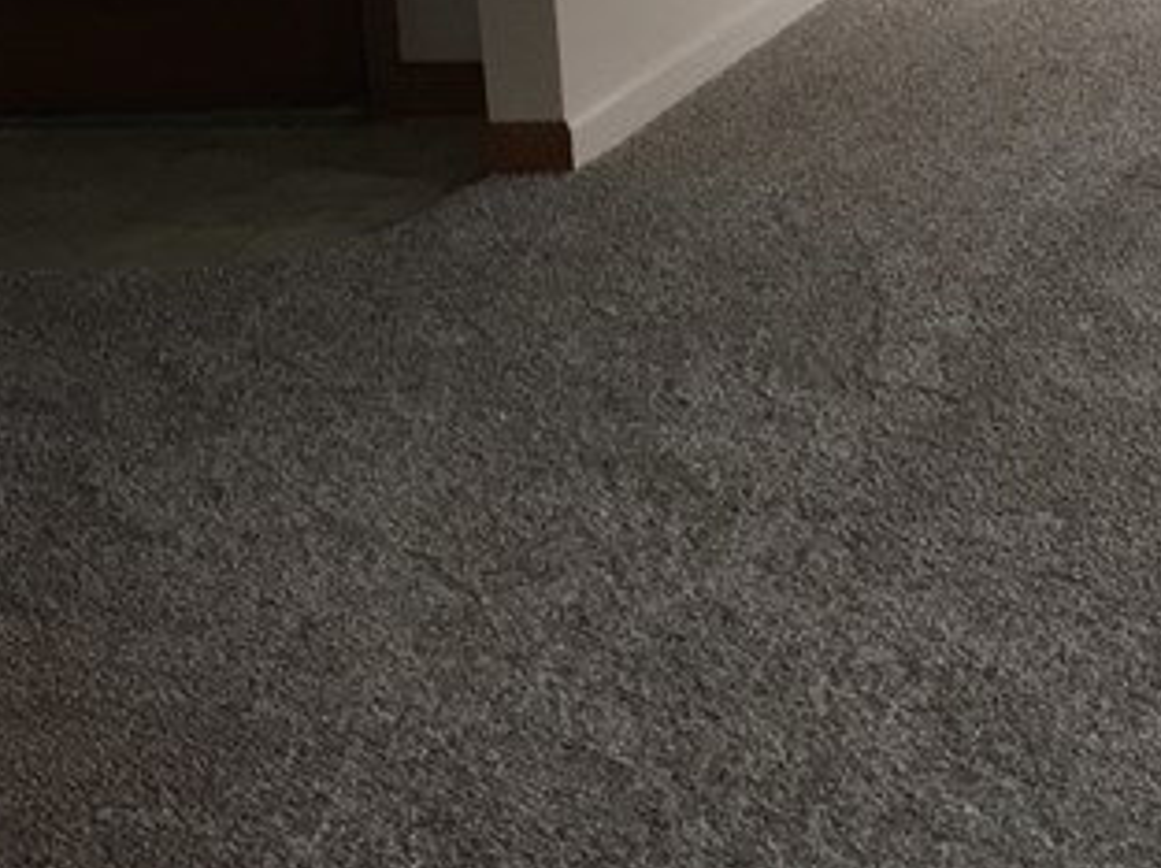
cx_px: 1814
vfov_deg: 14.7
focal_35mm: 95
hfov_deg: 18.1
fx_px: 3183
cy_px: -326
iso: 64
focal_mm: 4.15
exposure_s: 1/30
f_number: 2.2
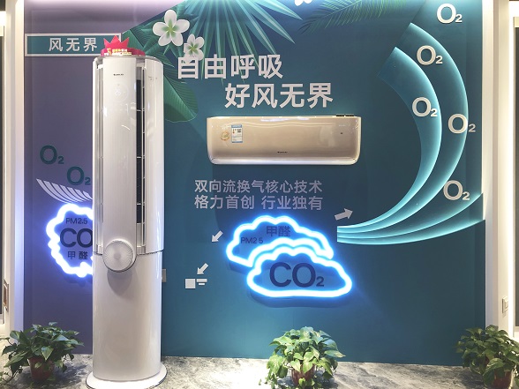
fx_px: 420
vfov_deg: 49.7
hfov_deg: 63.4
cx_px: 260
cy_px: 194
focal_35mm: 28
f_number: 1.8
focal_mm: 3.99
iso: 32
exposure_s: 1/33
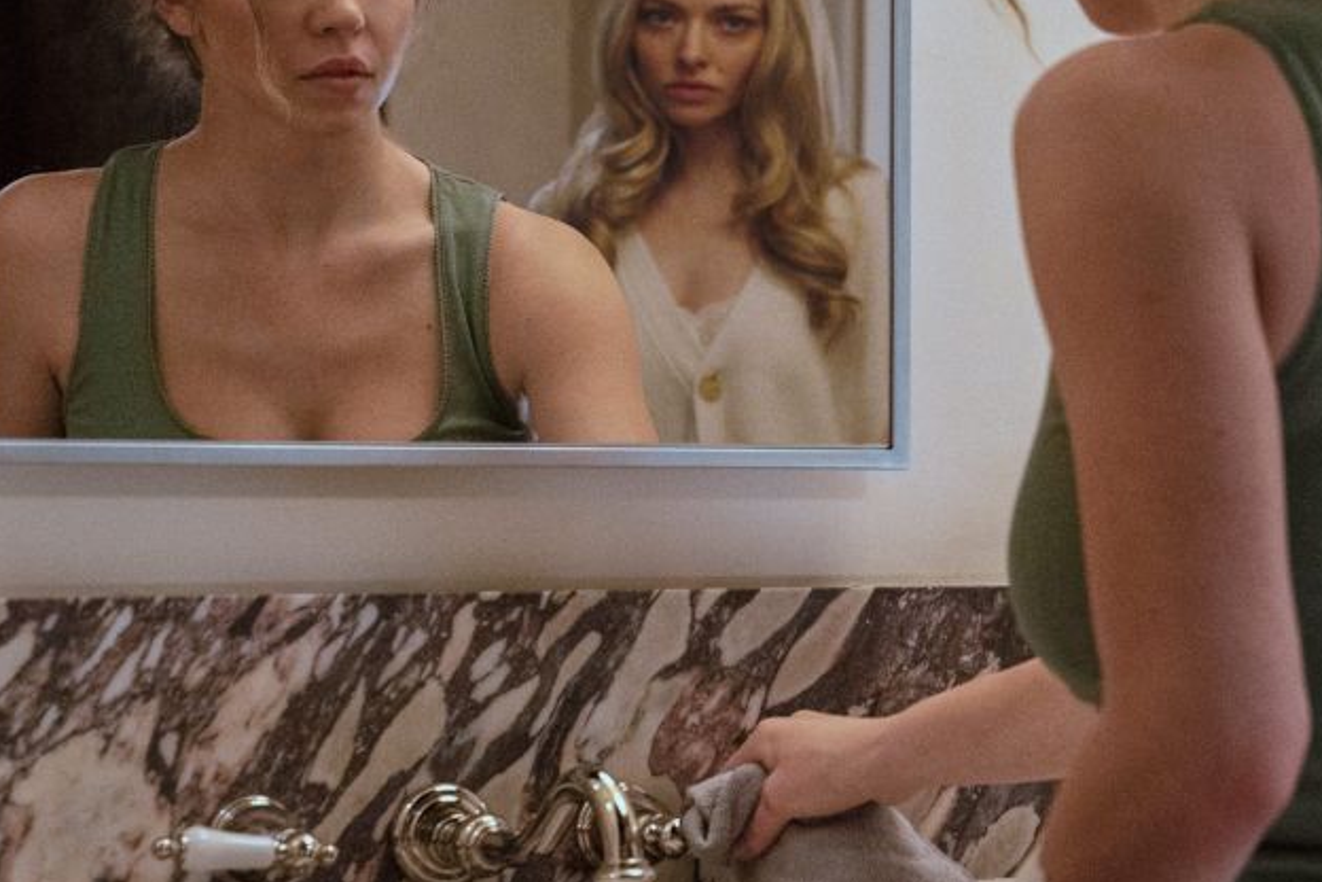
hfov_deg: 14.7
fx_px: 5104
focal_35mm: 139
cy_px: 481
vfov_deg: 9.9
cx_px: 1023
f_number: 5
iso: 5000
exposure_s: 1/125
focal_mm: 70
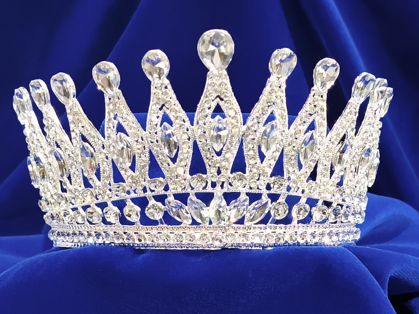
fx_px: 980
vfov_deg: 18.2
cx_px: 210
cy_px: 157
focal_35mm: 81
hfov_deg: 24.1
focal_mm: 6.57
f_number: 1.6
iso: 2500
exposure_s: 1/800
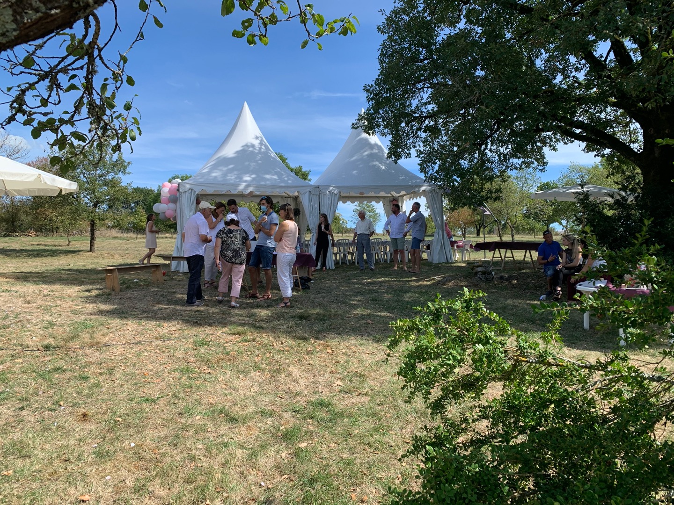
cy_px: 252
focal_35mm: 26
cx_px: 337
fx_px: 506
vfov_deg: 53.1
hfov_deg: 67.3
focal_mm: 4.25
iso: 25
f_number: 1.8
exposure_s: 1/1368
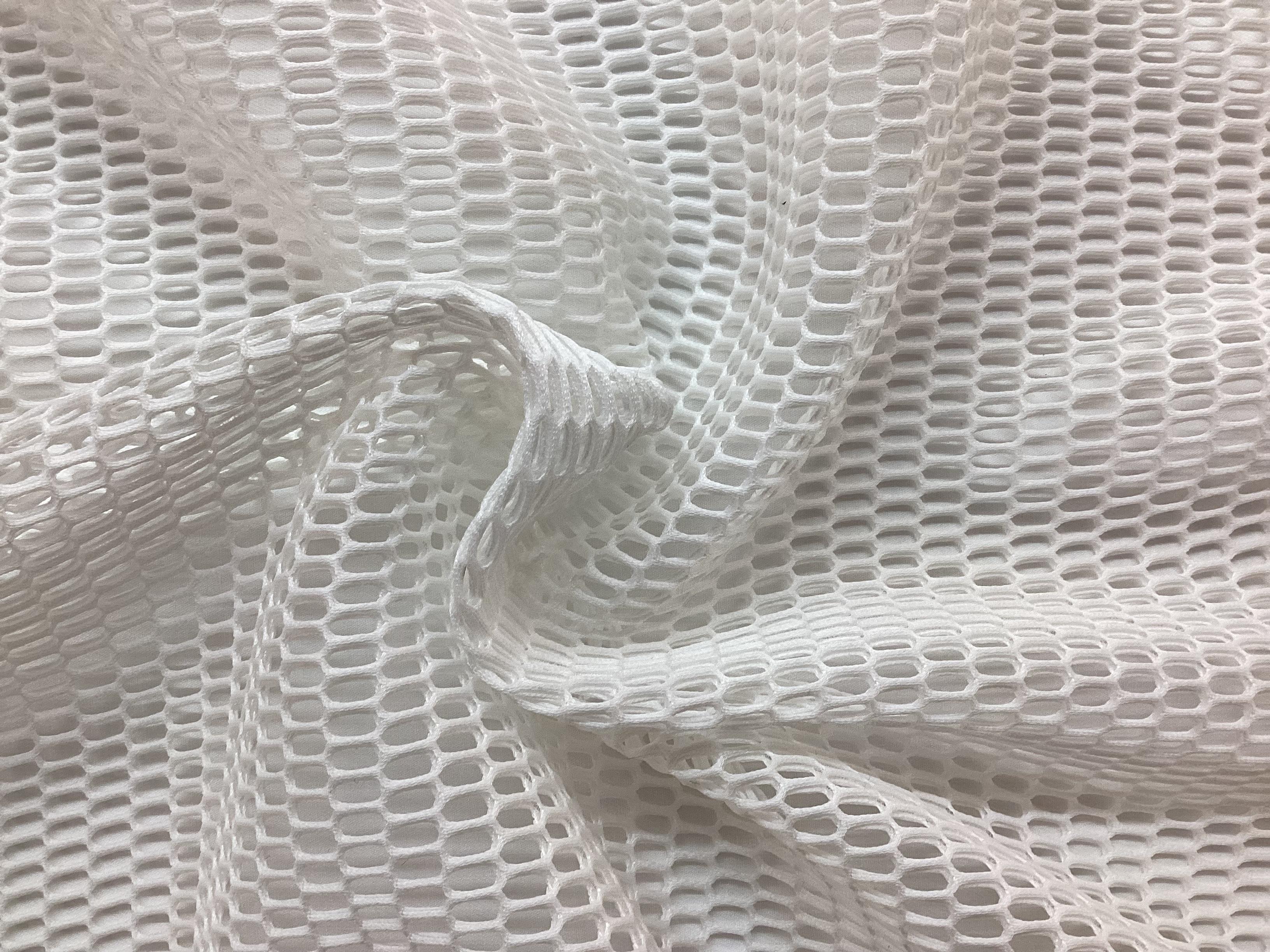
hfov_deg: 58.4
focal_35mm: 31
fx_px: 1137
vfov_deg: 45.4
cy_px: 476
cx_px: 635
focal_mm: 3.3
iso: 100
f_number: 2.4
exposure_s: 1/120
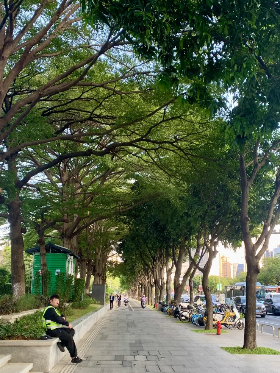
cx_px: 152
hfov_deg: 37.7
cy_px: 215
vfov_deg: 48.8
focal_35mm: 38
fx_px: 410
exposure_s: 1/121
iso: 40
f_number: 1.8
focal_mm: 4.25
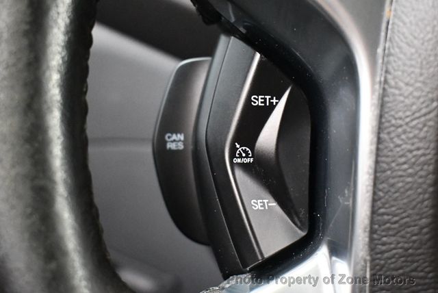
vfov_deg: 23.4
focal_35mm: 58
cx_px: 219
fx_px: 706
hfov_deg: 34.5
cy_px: 146
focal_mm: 29
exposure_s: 1/60
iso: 6400
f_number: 4.2
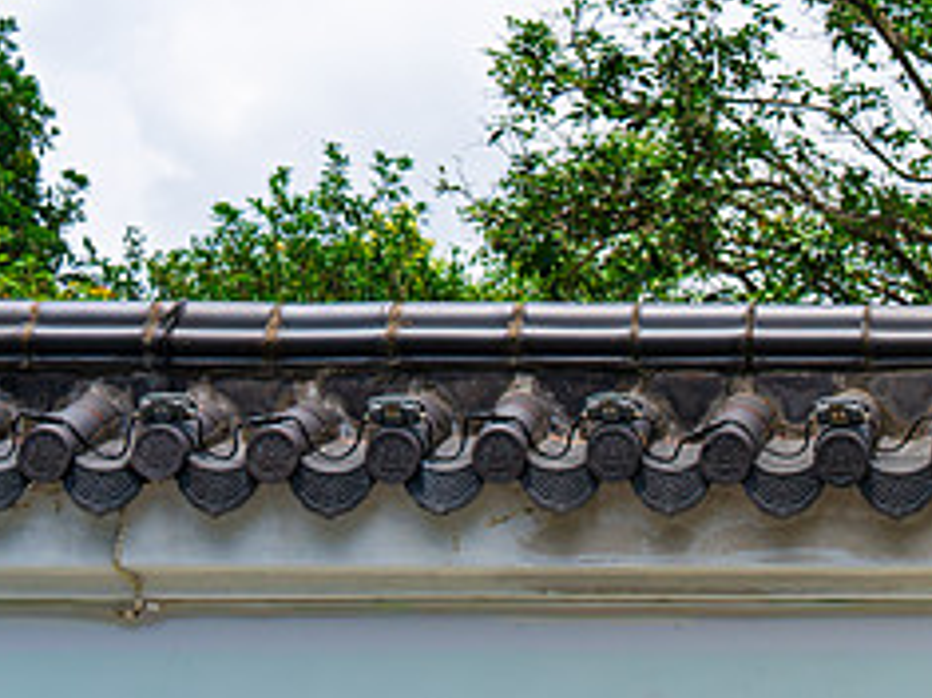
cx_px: 1309
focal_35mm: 105
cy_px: 1027
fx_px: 2826
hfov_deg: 17.3
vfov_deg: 13.3
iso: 100
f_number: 6.3
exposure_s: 1/320
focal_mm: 32
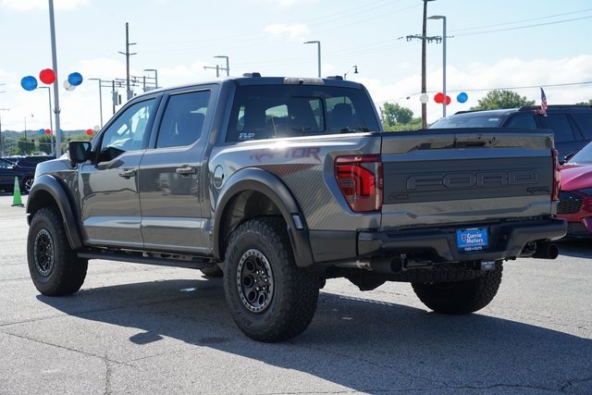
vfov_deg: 22.3
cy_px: 198
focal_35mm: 61
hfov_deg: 32.9
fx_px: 1003
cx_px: 296
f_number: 10
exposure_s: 1/160
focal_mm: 61
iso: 100
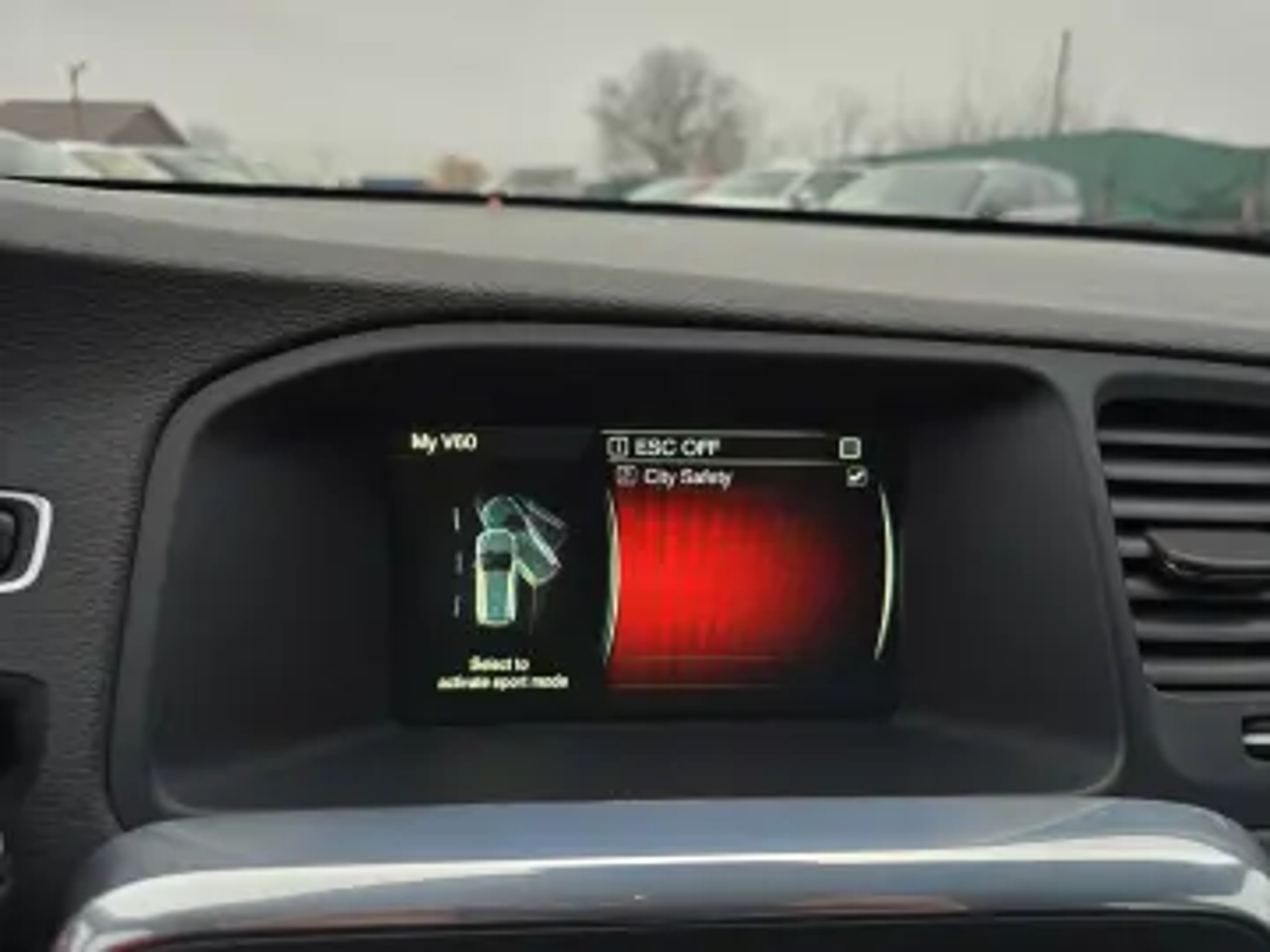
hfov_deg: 73.9
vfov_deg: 58.9
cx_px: 635
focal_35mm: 23
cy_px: 476
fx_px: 844
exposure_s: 1/100
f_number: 1.7
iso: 160
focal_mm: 6.3
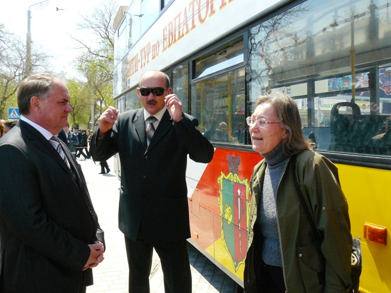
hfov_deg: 51.4
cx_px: 196
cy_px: 146
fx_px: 407
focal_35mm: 36
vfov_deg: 39.7
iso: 200
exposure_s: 1/320
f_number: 5.6
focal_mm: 6
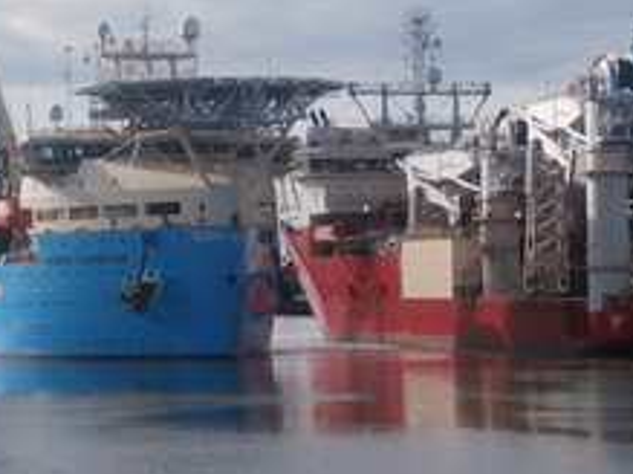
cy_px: 283
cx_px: 306
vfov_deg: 9.4
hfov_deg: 12.6
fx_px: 2869
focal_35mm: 157
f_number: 5
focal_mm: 15.16
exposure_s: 1/640
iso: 100
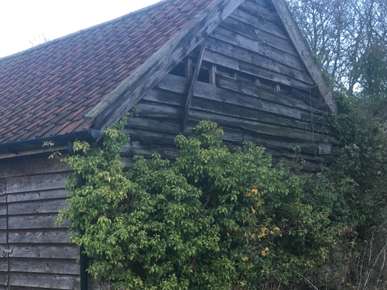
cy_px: 227
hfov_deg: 35.4
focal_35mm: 52
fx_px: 582
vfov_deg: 27.5
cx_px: 65
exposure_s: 1/33
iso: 50
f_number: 2.2
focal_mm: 4.15
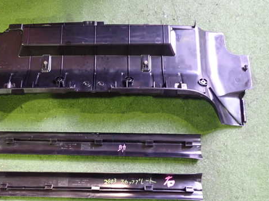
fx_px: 295
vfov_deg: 37.7
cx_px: 100
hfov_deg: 48.5
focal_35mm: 38
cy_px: 109
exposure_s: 1/25
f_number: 2.3
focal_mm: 5.4
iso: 800
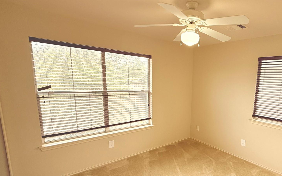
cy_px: 108
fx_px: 161
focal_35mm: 21
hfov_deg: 79.5
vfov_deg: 56.8
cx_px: 188
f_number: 2.2
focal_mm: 2.22
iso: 80
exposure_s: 1/99
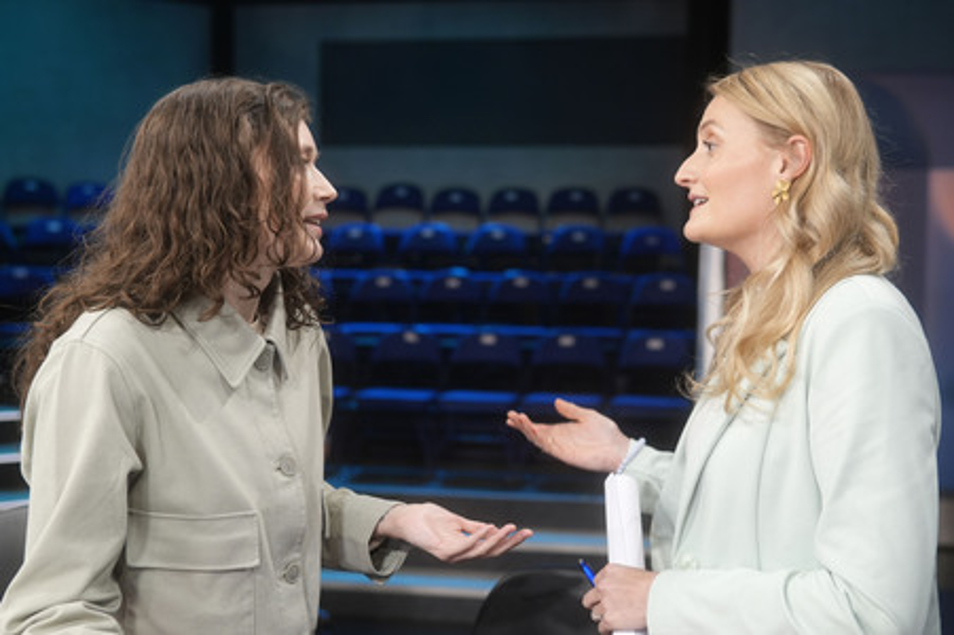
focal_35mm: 45
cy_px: 318
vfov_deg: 29.8
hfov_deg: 43.6
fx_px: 1192
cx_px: 477
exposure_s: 1/160
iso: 640
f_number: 2.2
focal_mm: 30
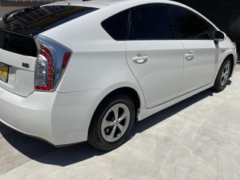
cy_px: 100
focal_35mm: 33
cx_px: 120
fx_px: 229
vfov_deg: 42.9
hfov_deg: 55.3
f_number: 1.6
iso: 32
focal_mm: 4.2
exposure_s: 1/8403
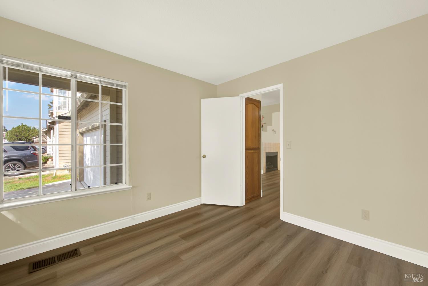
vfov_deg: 81.3
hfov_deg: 104.2
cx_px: 214
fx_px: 167
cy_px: 143
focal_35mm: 14
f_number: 14
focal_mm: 14
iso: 100
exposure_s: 1/13
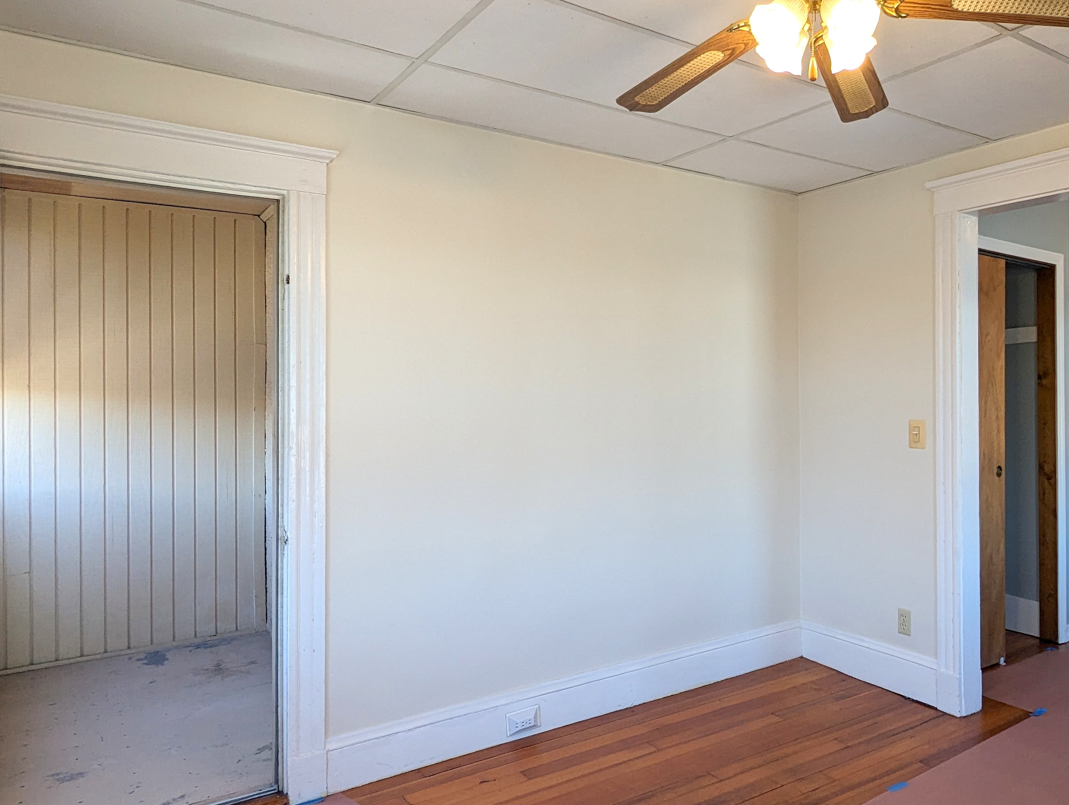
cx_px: 720
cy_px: 410
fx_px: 804
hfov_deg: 65.3
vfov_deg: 53.2
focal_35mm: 26
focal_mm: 2.35
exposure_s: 1/120
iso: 79
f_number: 2.2
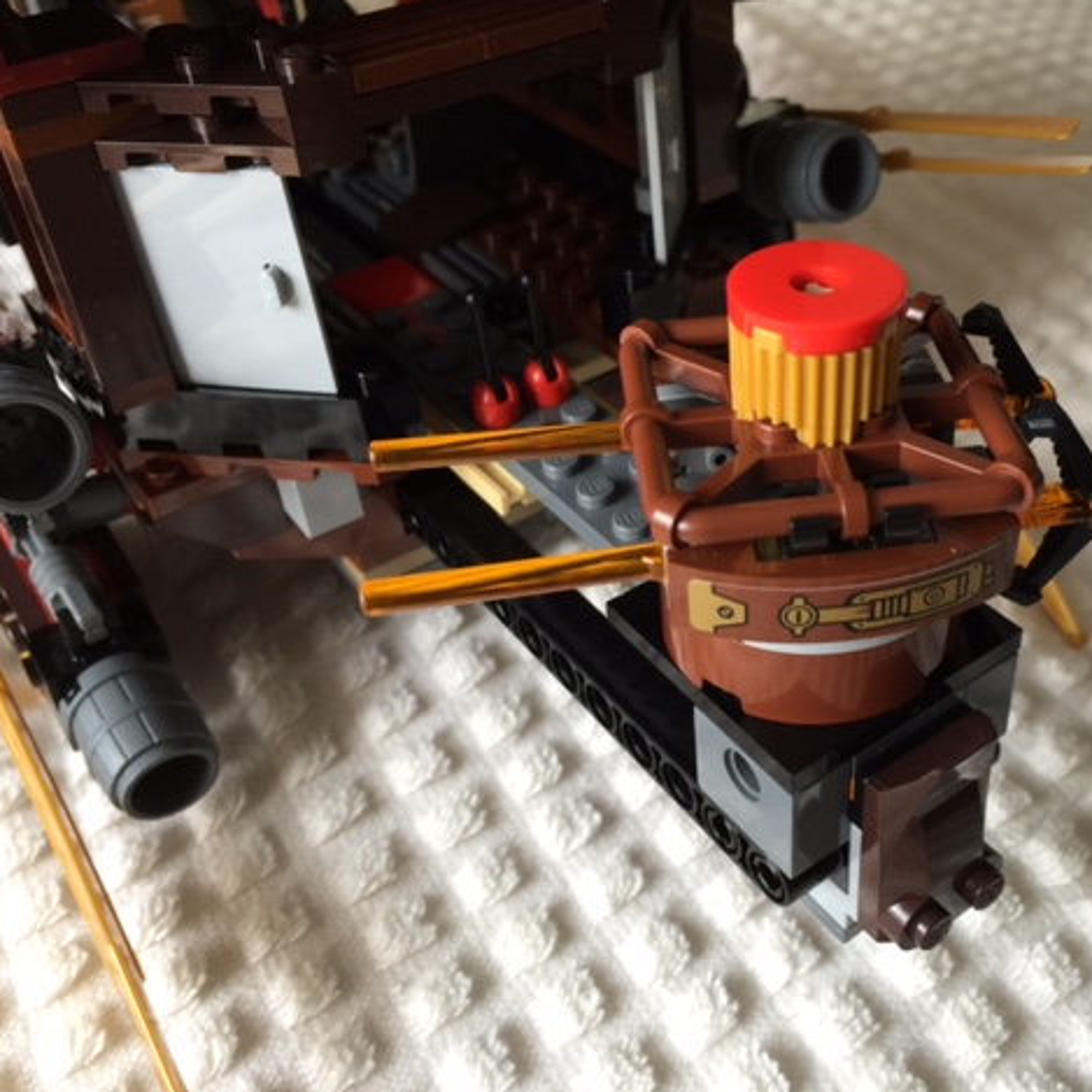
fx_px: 1249
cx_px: 708
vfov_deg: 47.2
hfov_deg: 46.6
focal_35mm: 35
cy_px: 549
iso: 40
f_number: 2.2
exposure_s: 1/30
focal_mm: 4.15
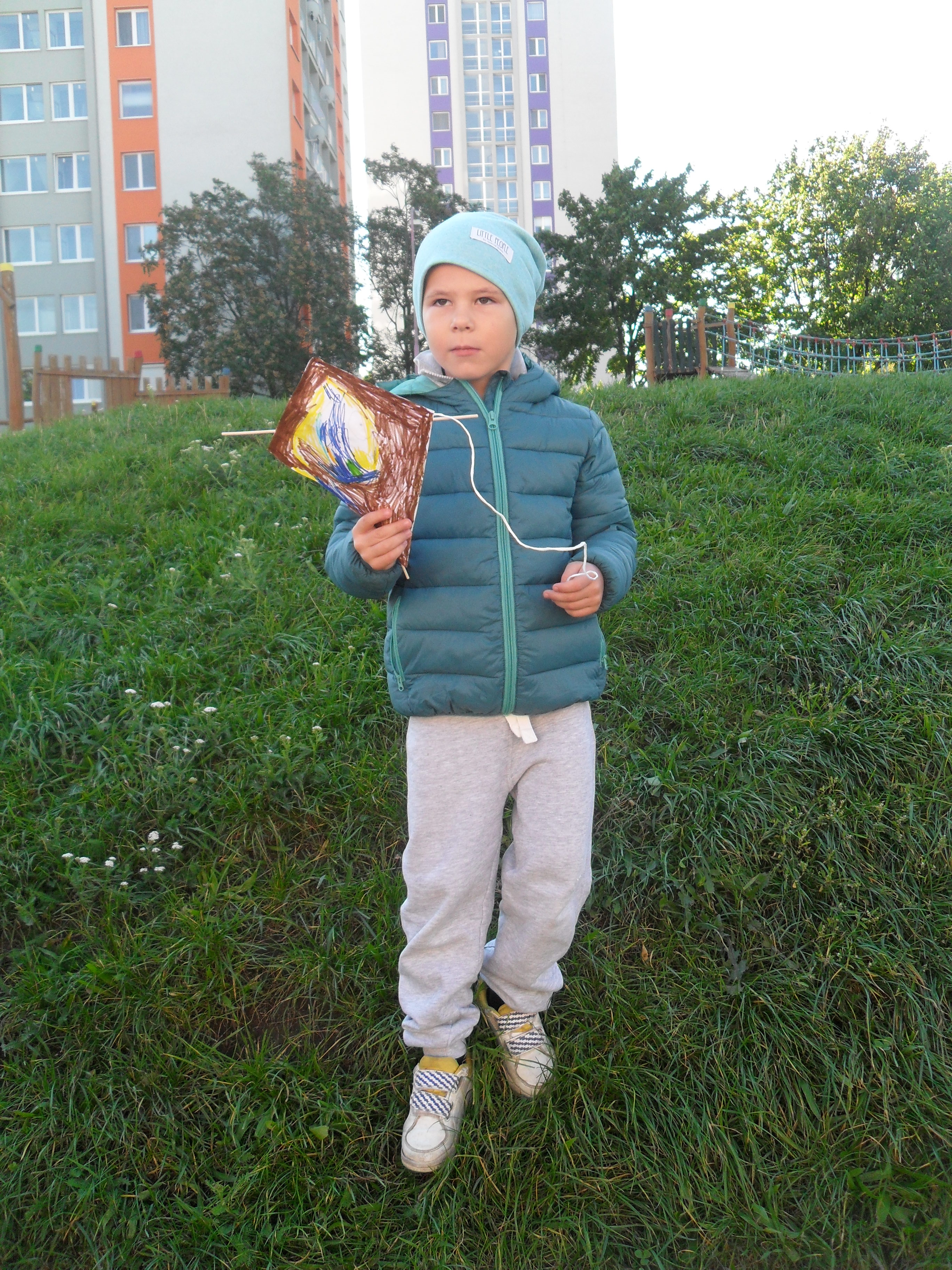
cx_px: 476
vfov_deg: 52.6
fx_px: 1283
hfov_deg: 40.7
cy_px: 635
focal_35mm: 35
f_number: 2.8
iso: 100
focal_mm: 6.2
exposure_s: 1/250
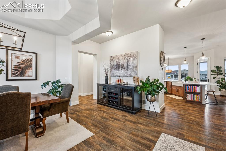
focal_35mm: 15
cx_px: 113
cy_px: 76
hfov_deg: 100.4
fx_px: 94
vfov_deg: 77.3
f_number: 11
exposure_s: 1/4
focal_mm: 15
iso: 800
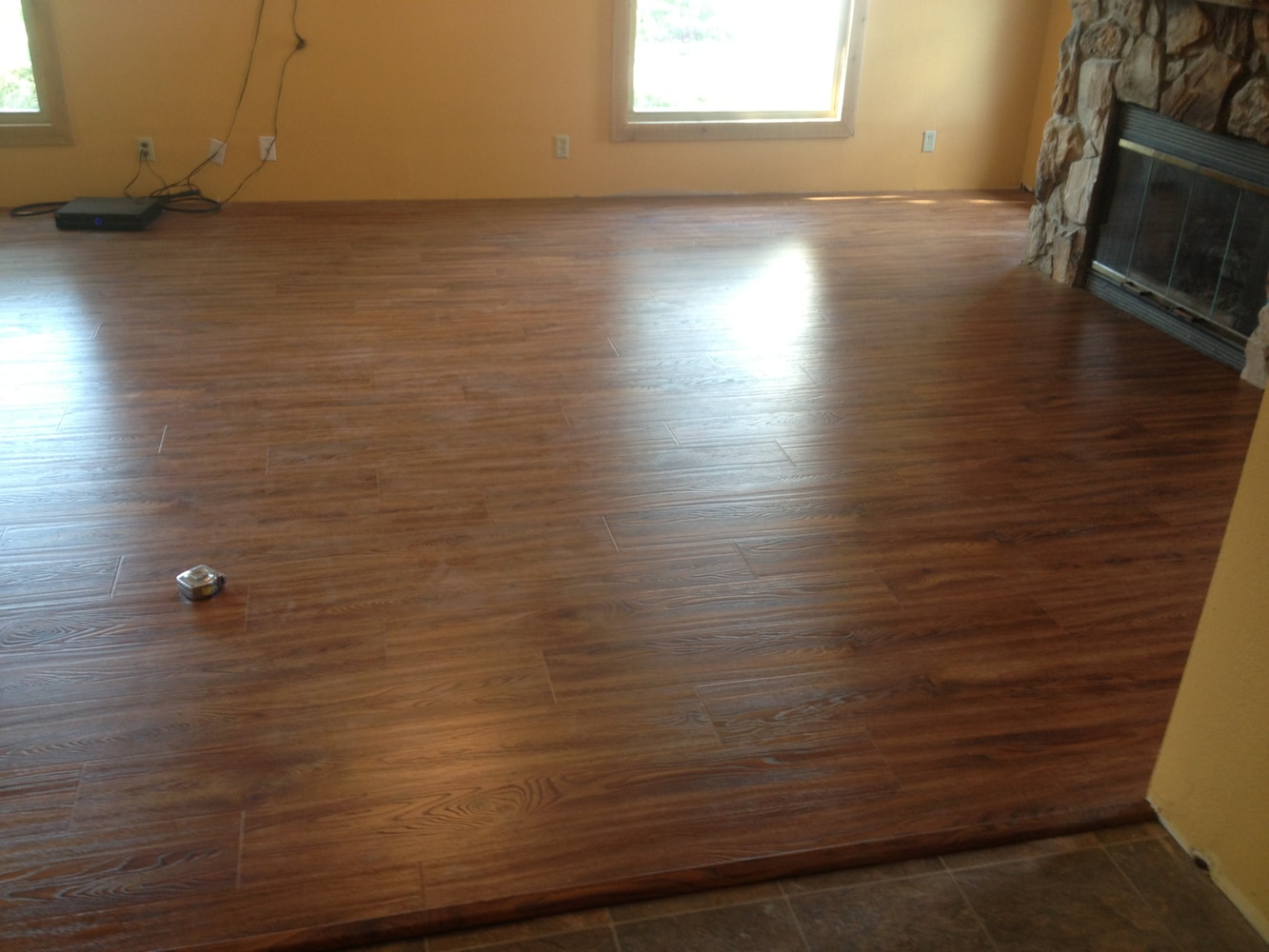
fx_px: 1283
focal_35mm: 35
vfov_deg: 40.7
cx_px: 634
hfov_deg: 52.6
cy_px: 476
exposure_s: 1/20
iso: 50
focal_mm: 4.28
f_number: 2.4
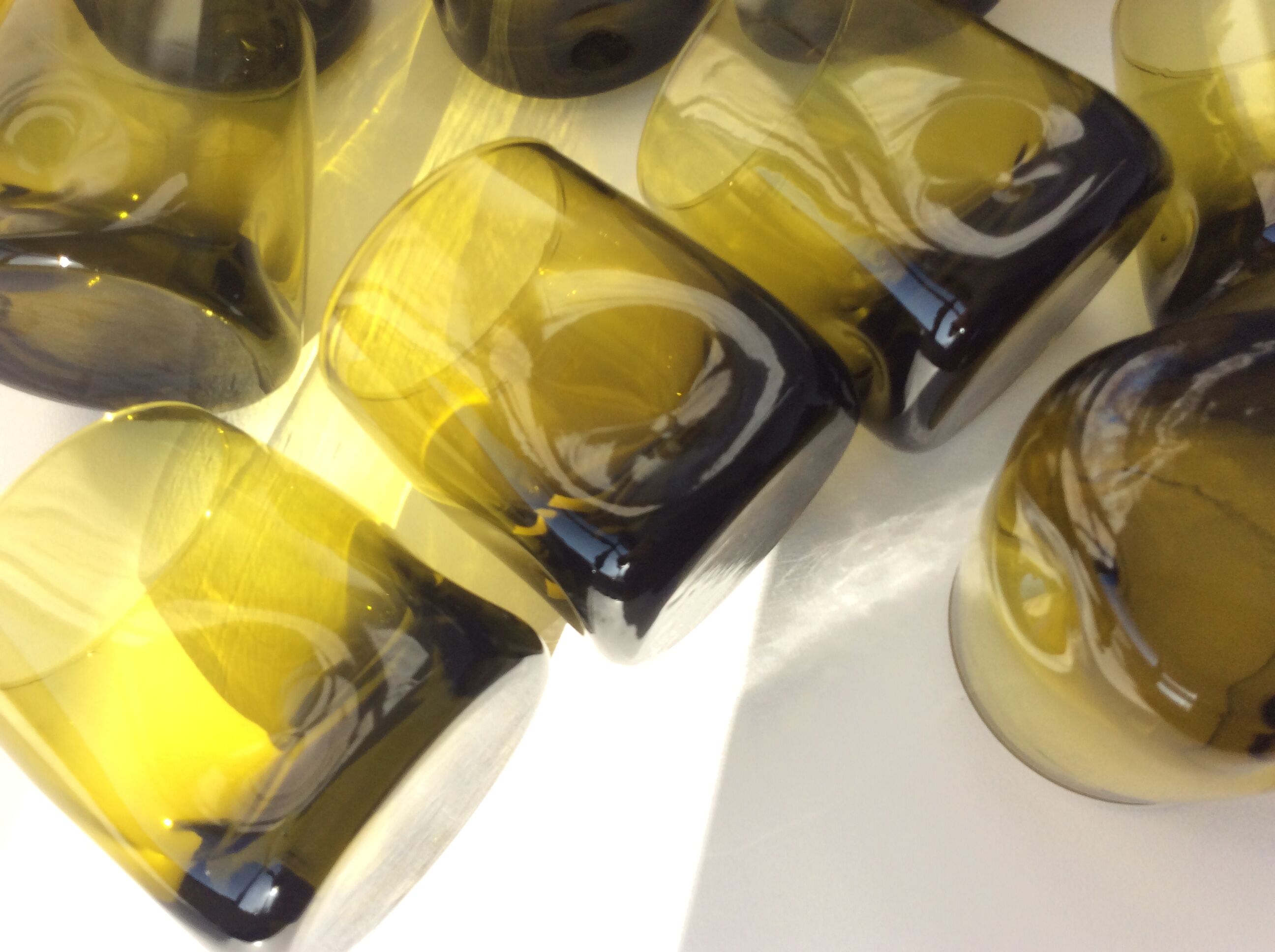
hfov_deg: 56.9
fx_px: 1177
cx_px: 638
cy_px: 476
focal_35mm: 32
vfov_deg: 44.1
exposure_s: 1/244
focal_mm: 3.3
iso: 32
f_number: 2.4
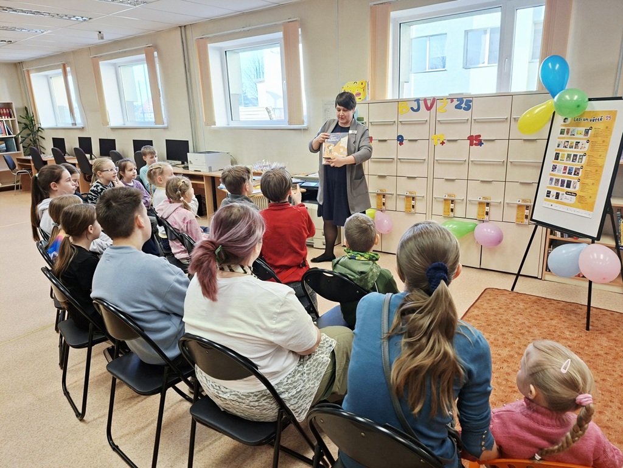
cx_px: 312
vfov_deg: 58.9
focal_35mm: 23
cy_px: 234
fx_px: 414
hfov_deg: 73.9
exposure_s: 1/100
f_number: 1.8
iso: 80
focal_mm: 5.54
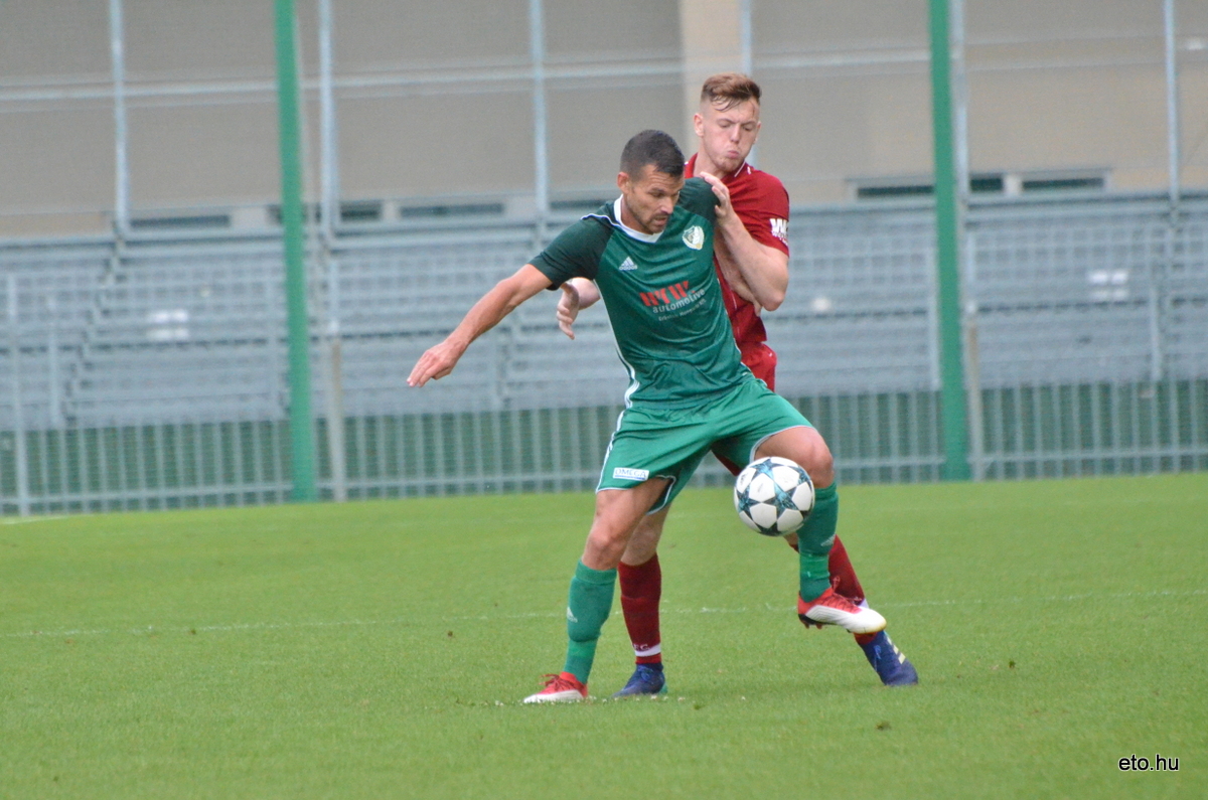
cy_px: 400
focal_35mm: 450
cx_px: 604
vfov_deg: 3.0
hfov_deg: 4.6
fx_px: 15070
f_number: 6.3
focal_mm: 300
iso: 6400
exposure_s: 1/4000
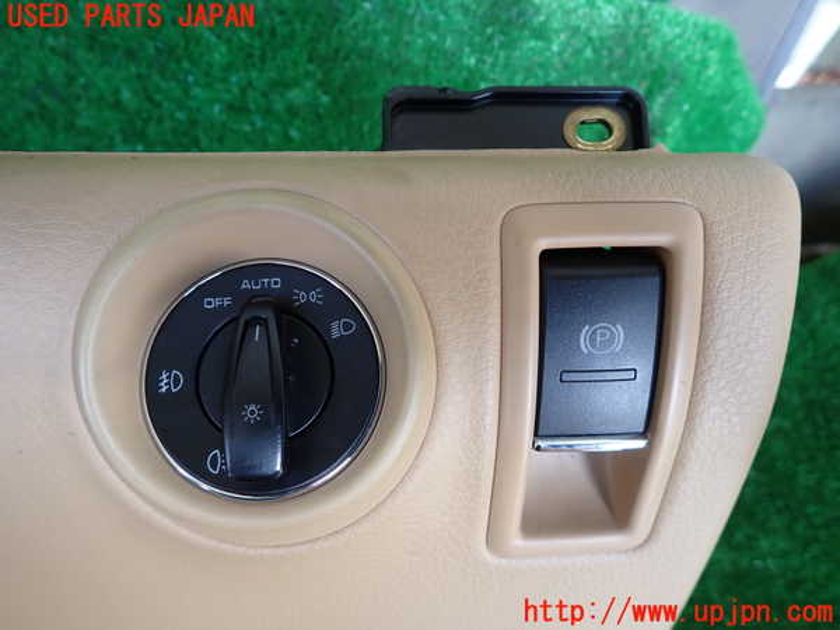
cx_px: 420
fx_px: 607
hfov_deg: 69.4
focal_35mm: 25
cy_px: 315
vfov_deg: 54.9
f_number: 2
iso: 160
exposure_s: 1/60
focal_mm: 4.5
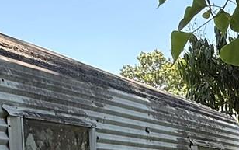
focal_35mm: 77
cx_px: 358
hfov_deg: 22.2
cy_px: 225
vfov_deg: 15.6
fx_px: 502
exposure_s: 1/393
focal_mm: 2.22
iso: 64
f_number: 2.2
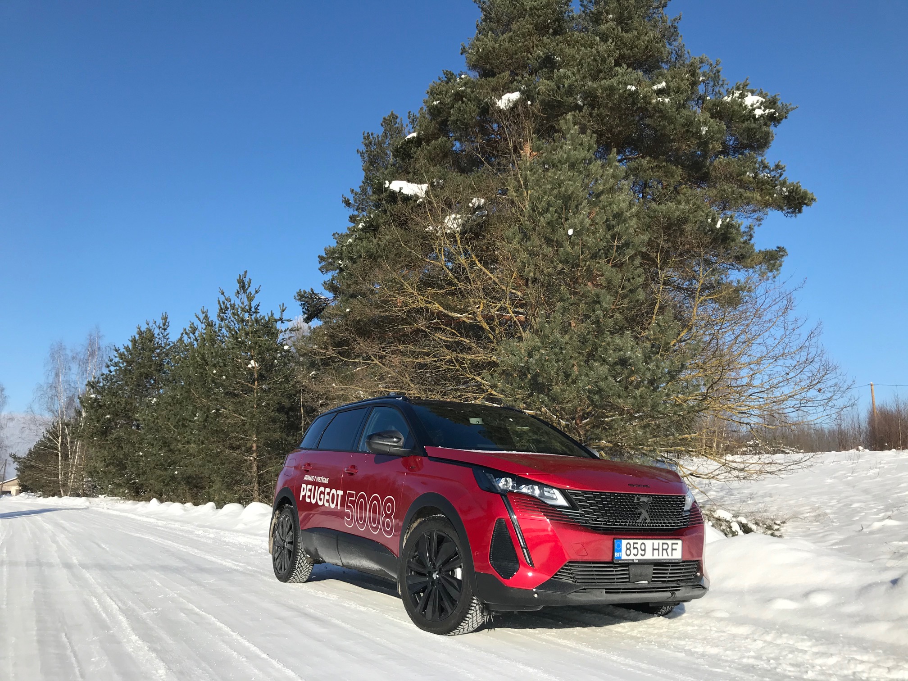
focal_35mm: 28
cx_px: 454
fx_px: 734
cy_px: 340
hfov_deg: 63.4
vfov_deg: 49.7
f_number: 1.8
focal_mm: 3.99
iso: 20
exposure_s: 1/2660
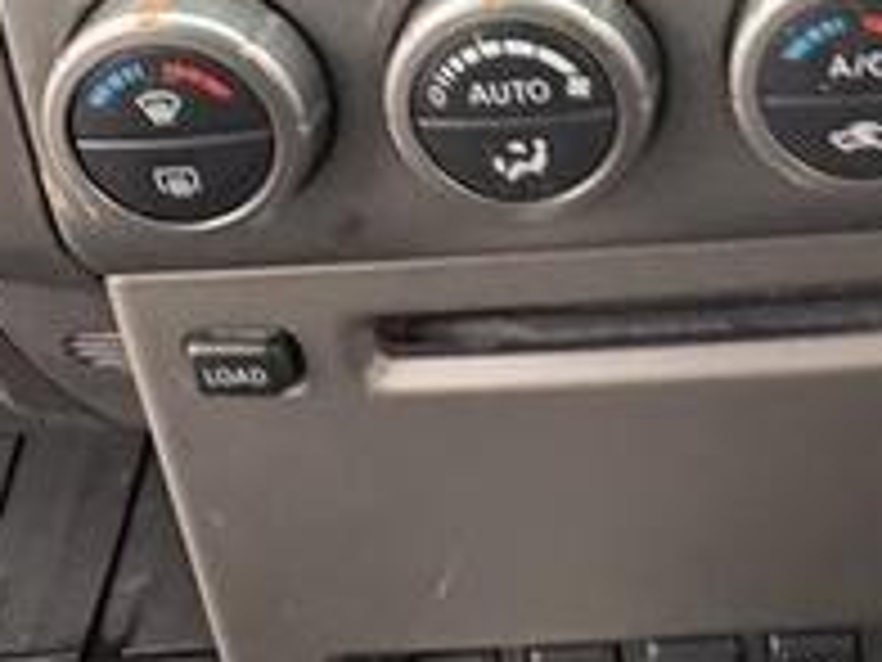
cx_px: 914
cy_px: -374
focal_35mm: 64
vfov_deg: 19.5
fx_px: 1631
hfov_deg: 28.2
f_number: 2.2
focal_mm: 2.22
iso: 250
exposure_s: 1/60
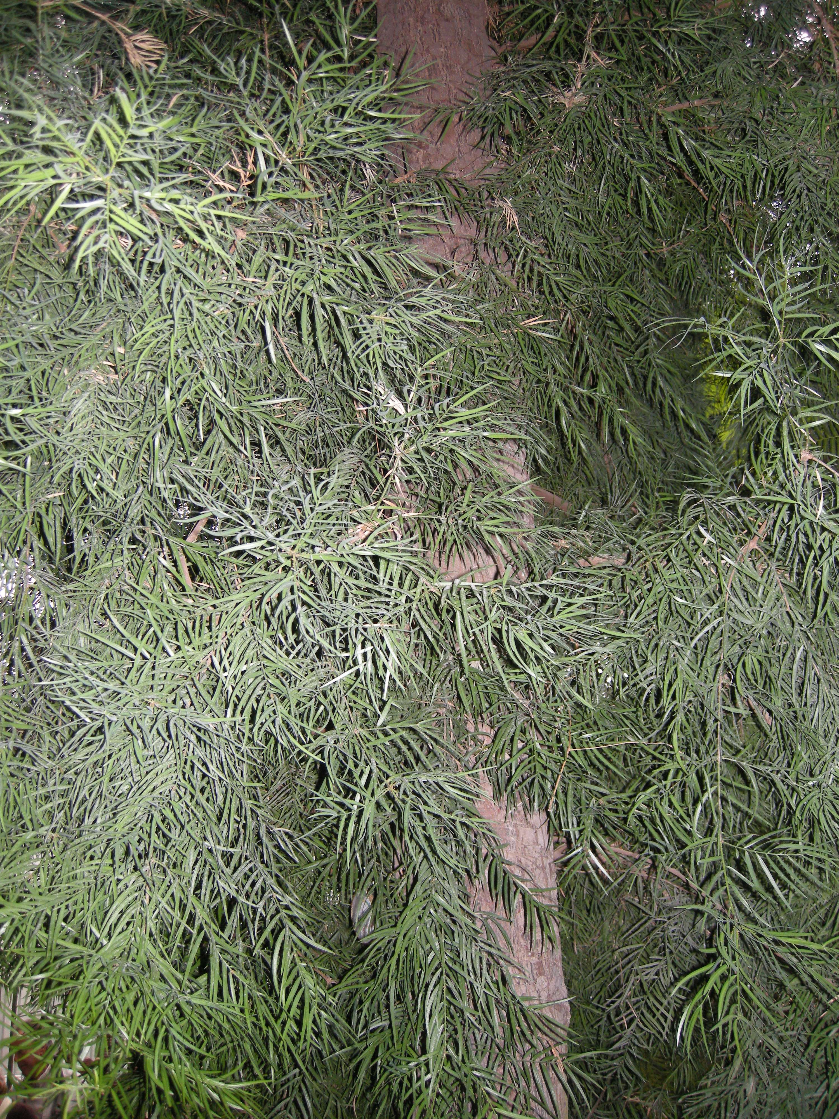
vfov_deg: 52.6
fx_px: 1131
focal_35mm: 35
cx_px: 420
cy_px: 560
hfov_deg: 40.7
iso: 167
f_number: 2.7
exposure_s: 1/60
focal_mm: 7.5
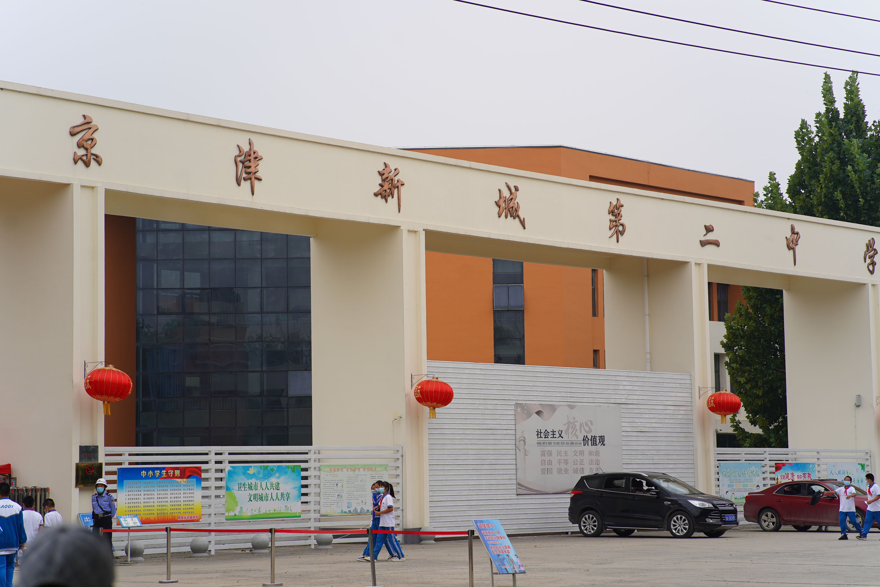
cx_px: 440
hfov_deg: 23.9
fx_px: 2078
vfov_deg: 16.1
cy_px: 294
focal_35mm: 85
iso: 100
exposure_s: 1/400
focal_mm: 85
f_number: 4.5
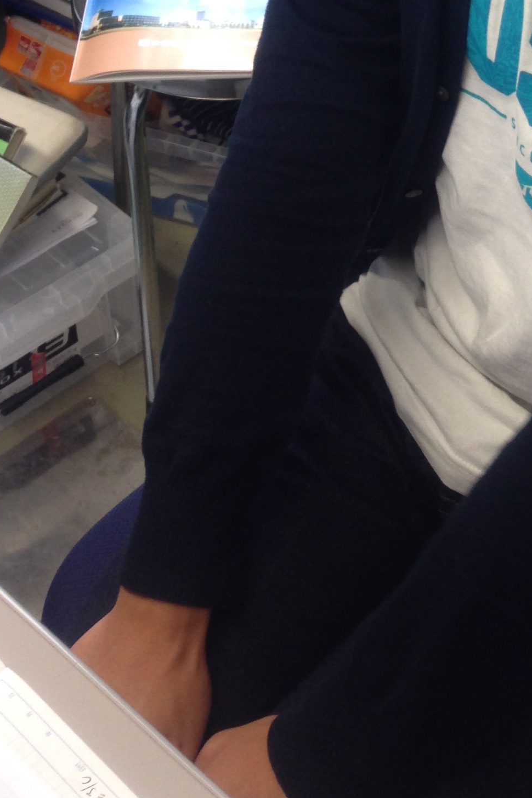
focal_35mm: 77
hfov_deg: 16.9
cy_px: -48
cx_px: 639
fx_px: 1707
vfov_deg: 24.8
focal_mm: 4.12
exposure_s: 1/30
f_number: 2.4
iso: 50
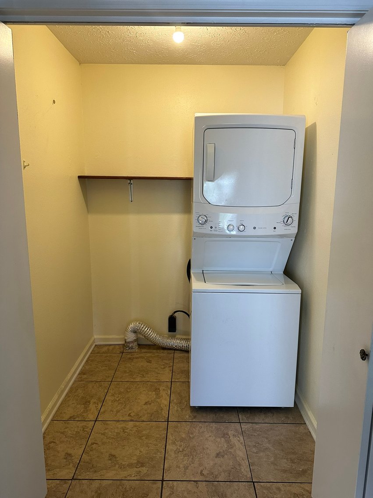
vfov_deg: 71.6
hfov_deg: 56.8
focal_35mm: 24
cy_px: 249
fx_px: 345
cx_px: 186
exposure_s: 1/120
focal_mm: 6.86
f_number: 1.78
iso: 200
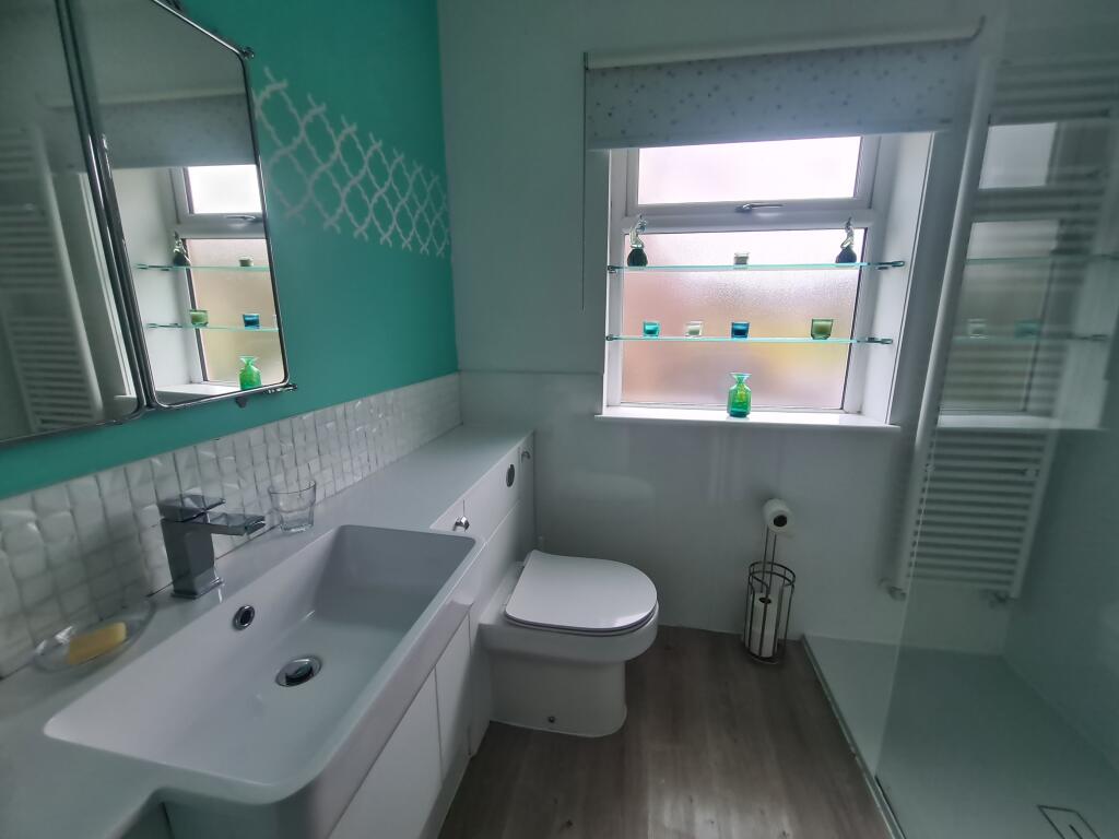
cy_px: 420
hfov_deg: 106.2
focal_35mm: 13
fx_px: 420
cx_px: 560
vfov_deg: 89.9
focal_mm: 2.2
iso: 80
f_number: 2.2
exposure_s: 1/50
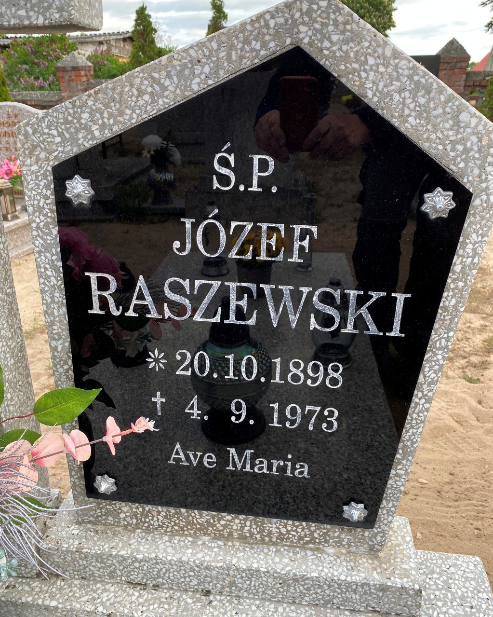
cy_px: 285
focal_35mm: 28
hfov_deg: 51.5
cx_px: 248
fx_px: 511
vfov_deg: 62.1
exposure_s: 1/122
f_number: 1.8
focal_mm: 4.25
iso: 40
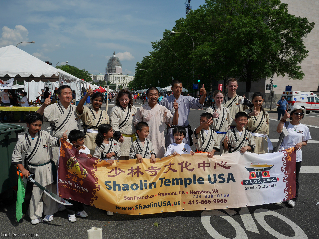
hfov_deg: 59.9
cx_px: 160
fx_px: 277
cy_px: 120
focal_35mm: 30
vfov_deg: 46.8
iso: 200
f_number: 3.2
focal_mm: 15
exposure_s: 1/6400
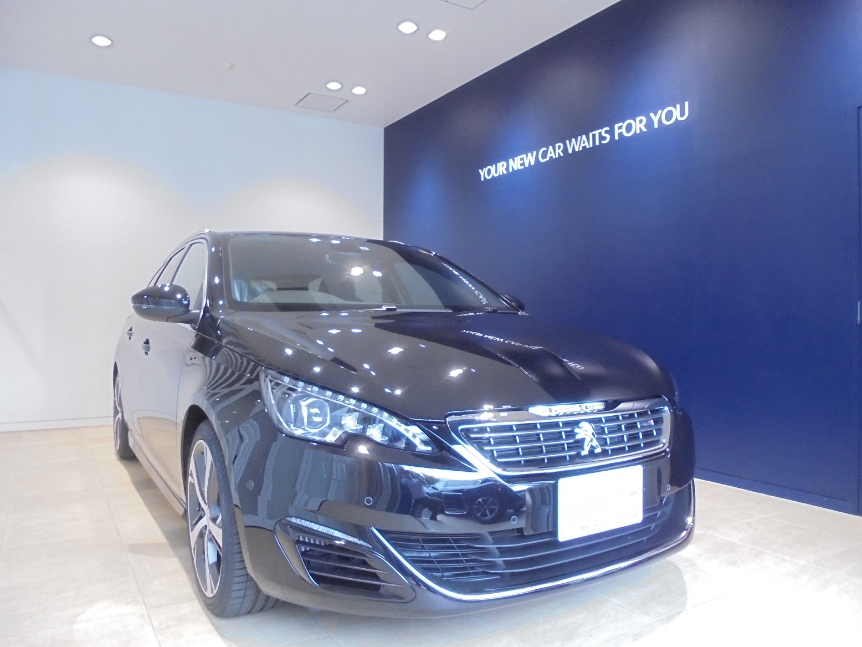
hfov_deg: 67.3
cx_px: 431
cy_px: 324
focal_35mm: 26
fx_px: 647
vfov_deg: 53.1
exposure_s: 1/30
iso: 400
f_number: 3.5
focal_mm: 4.6
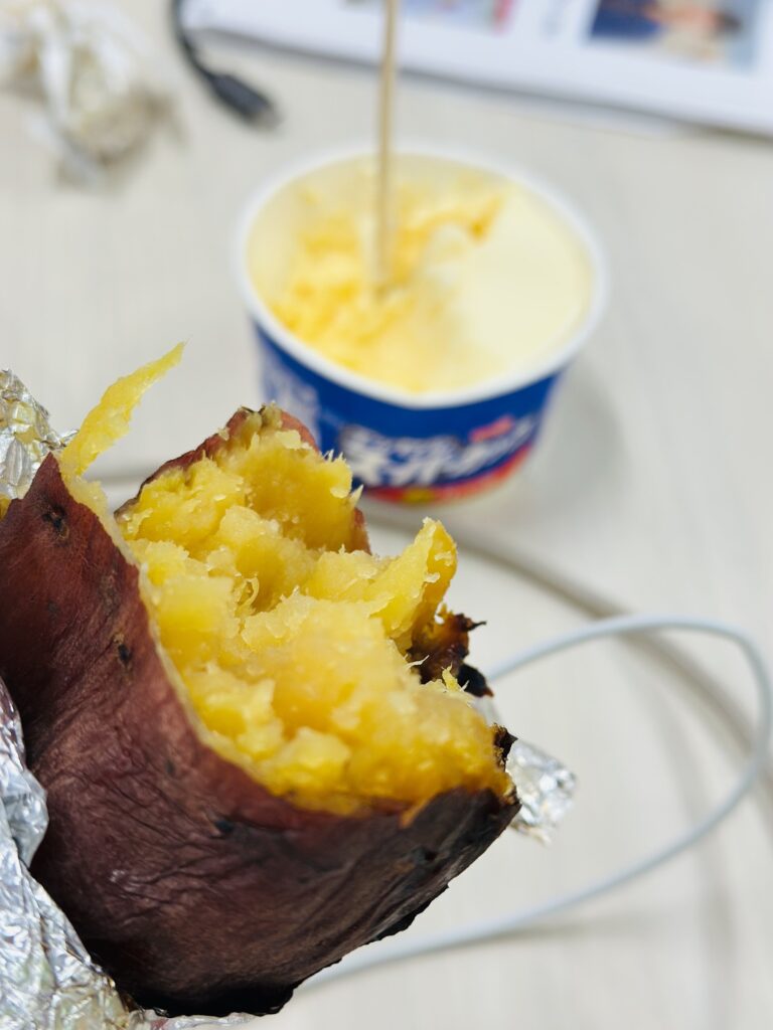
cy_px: 515
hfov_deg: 30.3
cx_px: 386
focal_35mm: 48
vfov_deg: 39.7
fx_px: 1429
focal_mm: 6.86
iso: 64
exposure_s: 1/124
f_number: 1.78
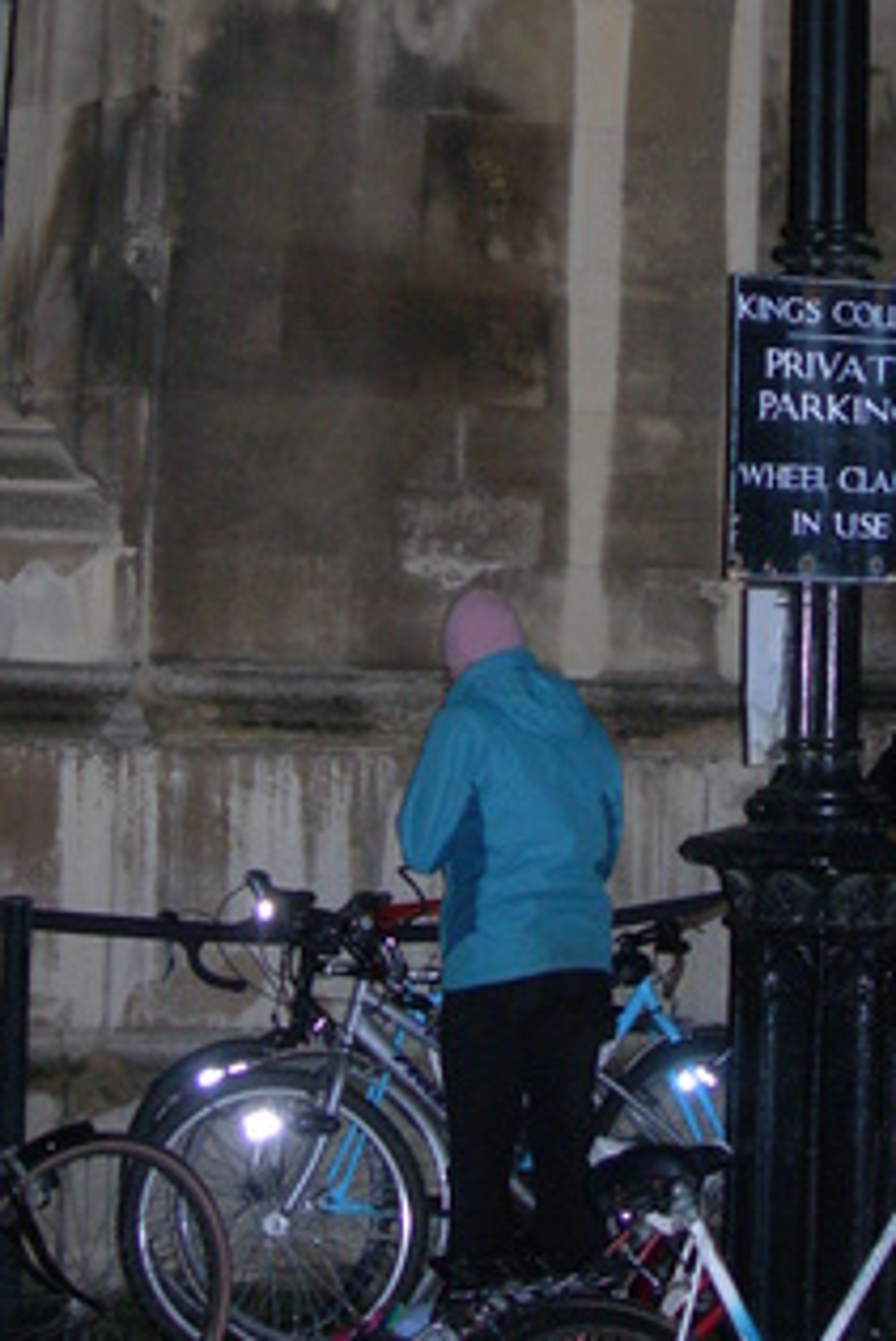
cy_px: 178
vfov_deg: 26.2
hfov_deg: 18.1
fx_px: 2797
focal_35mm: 75
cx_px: 603
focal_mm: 7.8
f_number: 2.8
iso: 200
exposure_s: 1/60.1
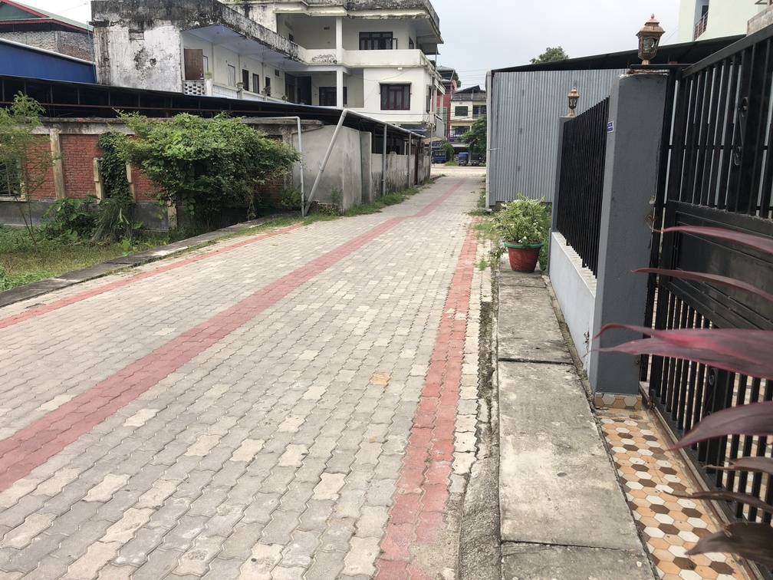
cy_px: 290
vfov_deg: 49.7
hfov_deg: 63.4
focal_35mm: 28
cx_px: 386
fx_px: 625
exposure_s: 1/320
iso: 20
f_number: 1.8
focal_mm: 3.99
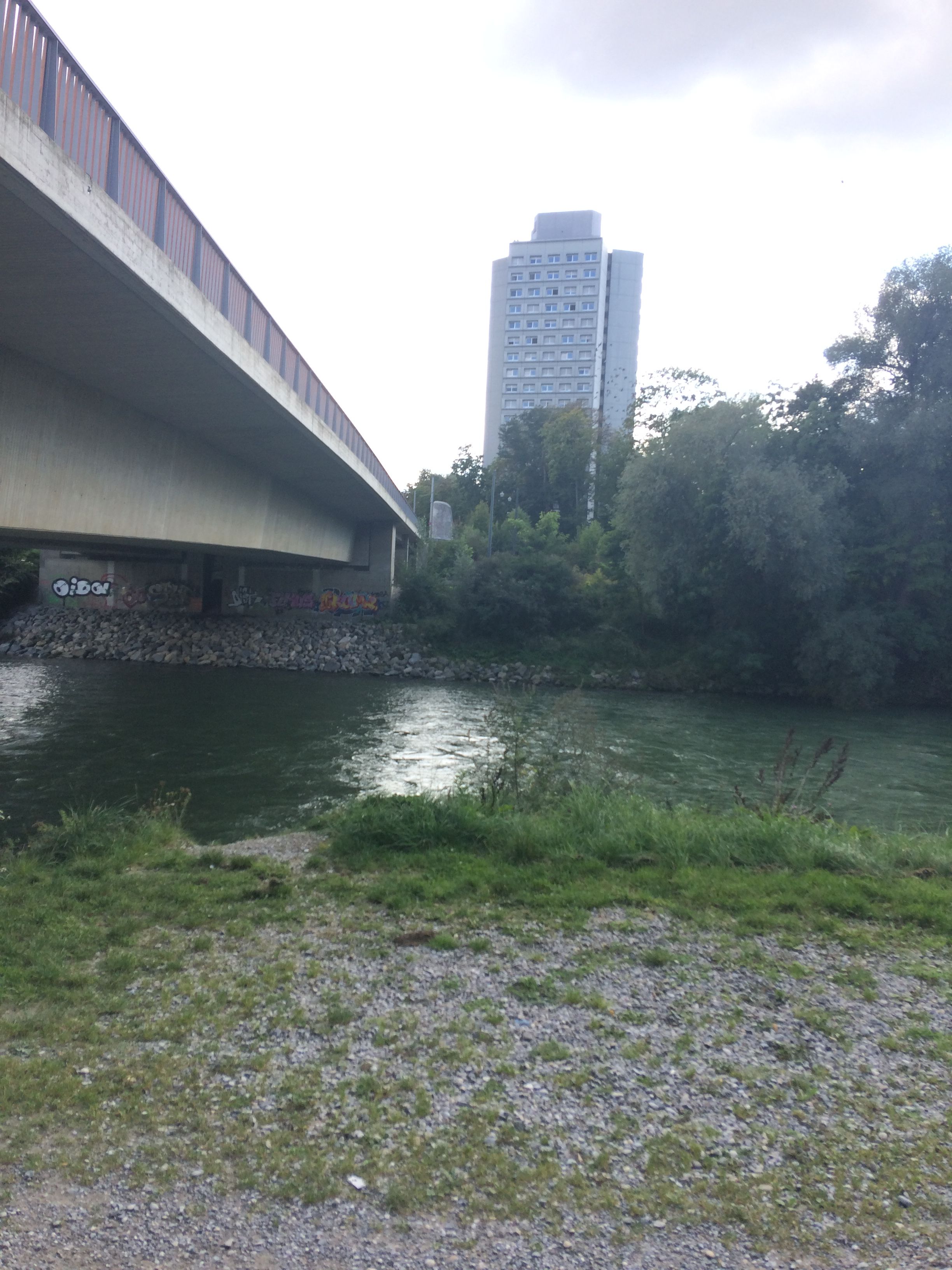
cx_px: 476
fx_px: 1063
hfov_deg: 48.2
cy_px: 635
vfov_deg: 61.7
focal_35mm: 29
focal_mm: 4.15
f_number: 2.2
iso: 32
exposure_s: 1/441
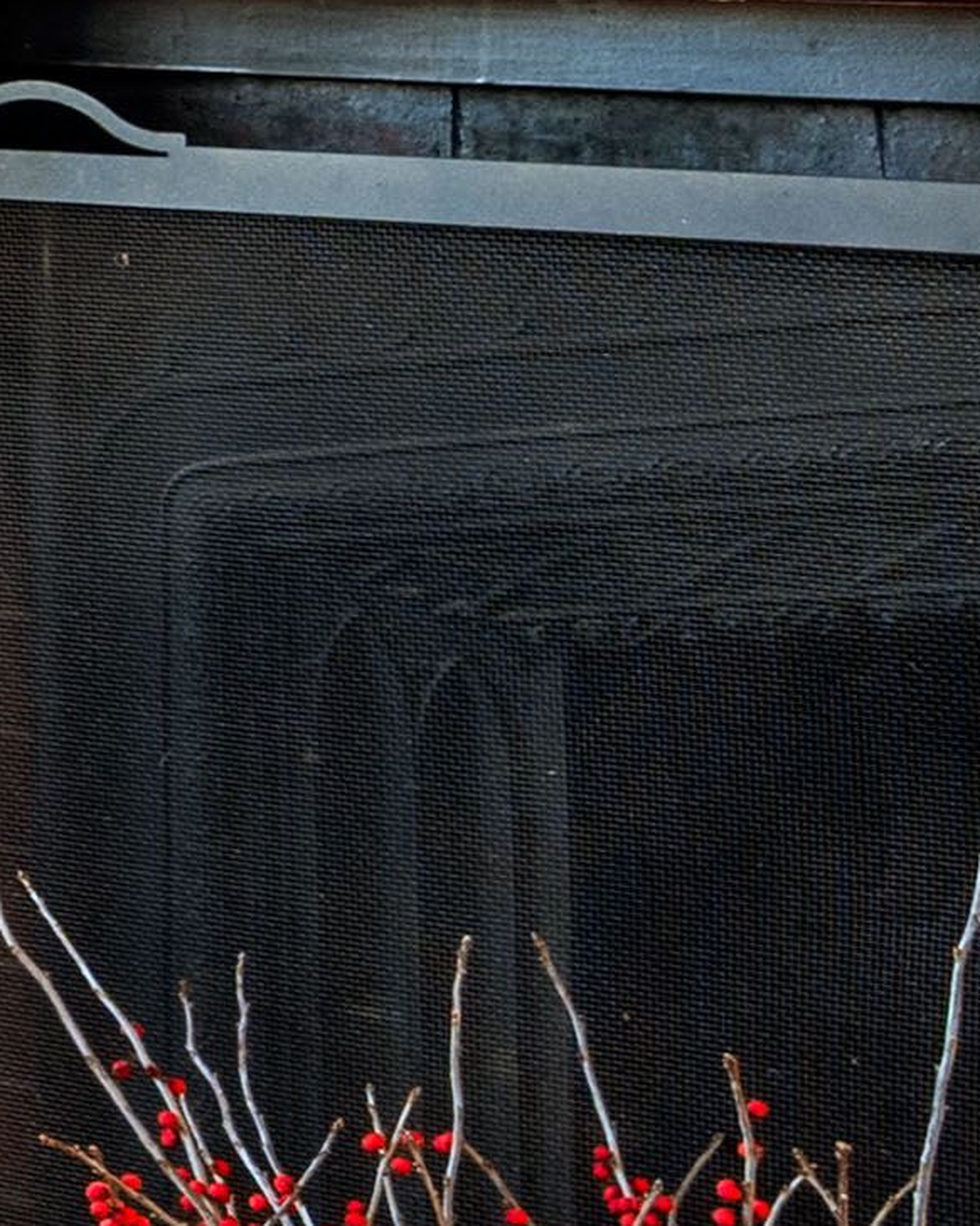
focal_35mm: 149
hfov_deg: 7.1
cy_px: -382
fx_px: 5404
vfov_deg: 12.5
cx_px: -3157
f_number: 8
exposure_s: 1/3
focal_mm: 14
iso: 400
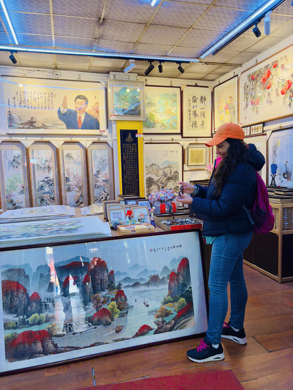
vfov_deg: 67.3
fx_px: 294
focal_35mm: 26
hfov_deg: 53.0
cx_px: 146
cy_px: 195
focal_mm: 5.96
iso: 80
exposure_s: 1/100
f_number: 1.6
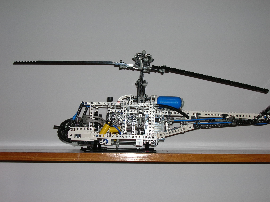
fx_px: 421
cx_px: 135
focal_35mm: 54
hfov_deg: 35.6
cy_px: 101
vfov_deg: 27.0
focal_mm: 9.1
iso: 50
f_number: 3.4
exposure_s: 1/60.1
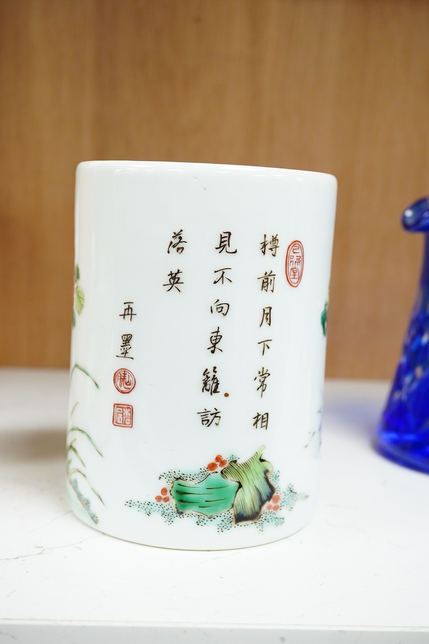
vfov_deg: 43.6
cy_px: 322
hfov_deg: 29.9
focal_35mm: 45
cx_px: 214
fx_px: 804
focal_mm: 30
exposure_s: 1/160
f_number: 8
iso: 2500
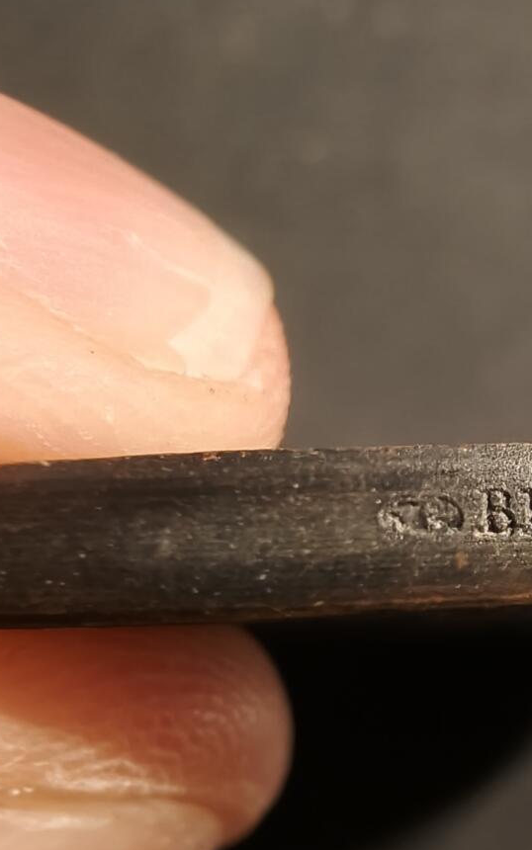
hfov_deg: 23.7
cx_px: 590
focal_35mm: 51
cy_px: 675
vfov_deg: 38.2
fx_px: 1182
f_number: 2
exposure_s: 1/50
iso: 320
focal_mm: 2.32
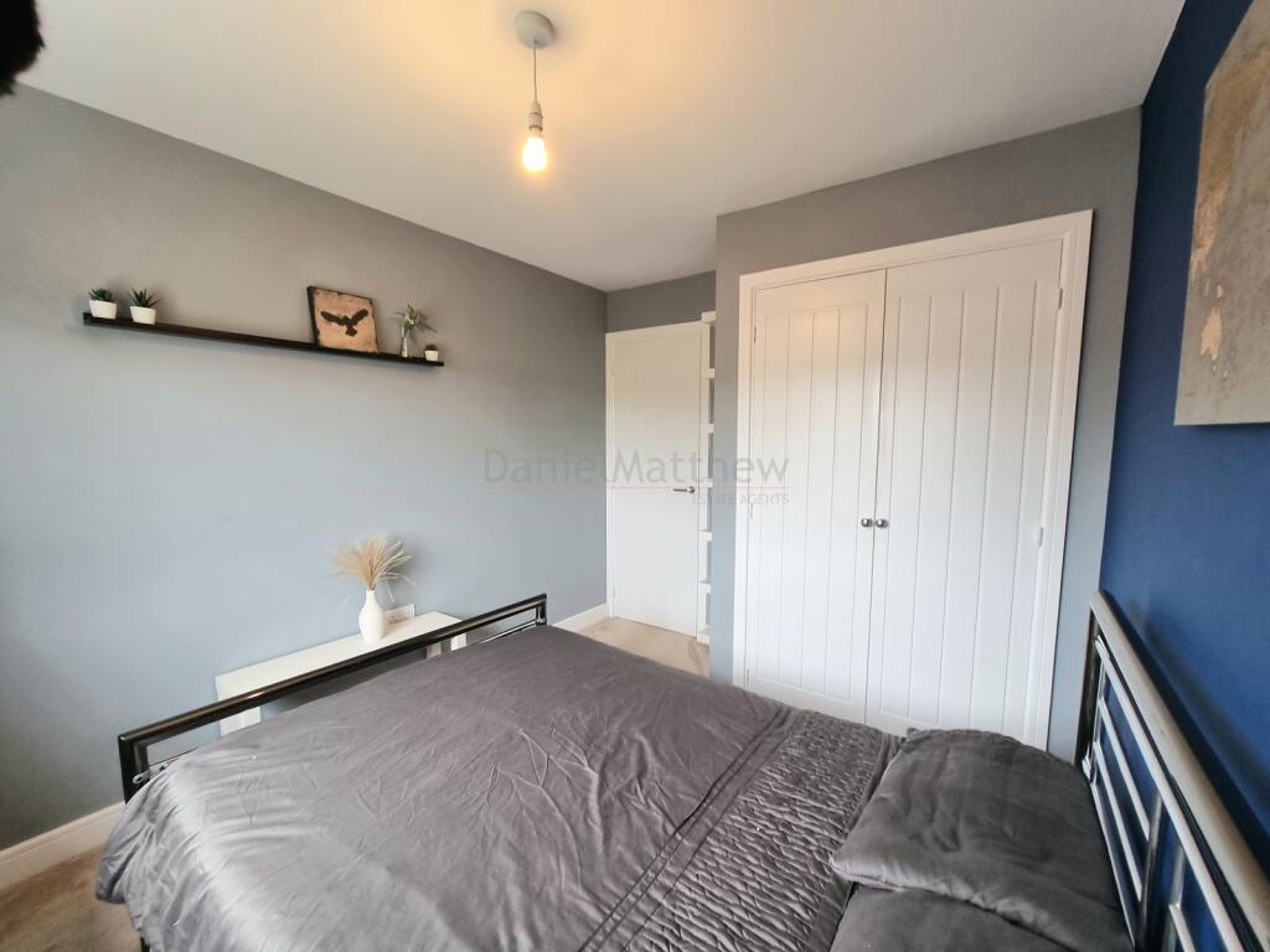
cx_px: 635
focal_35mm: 13
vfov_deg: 89.9
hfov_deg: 106.2
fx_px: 477
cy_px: 476
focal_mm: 2.2
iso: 125
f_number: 2.2
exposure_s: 1/50
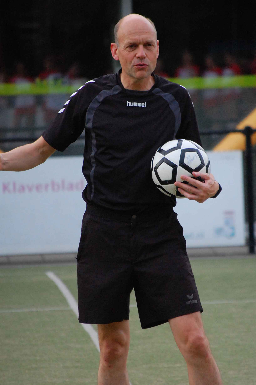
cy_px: 192
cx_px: 128
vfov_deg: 6.9
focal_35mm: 300
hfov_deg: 4.6
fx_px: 3206
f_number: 5.6
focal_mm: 200
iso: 1600
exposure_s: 1/640
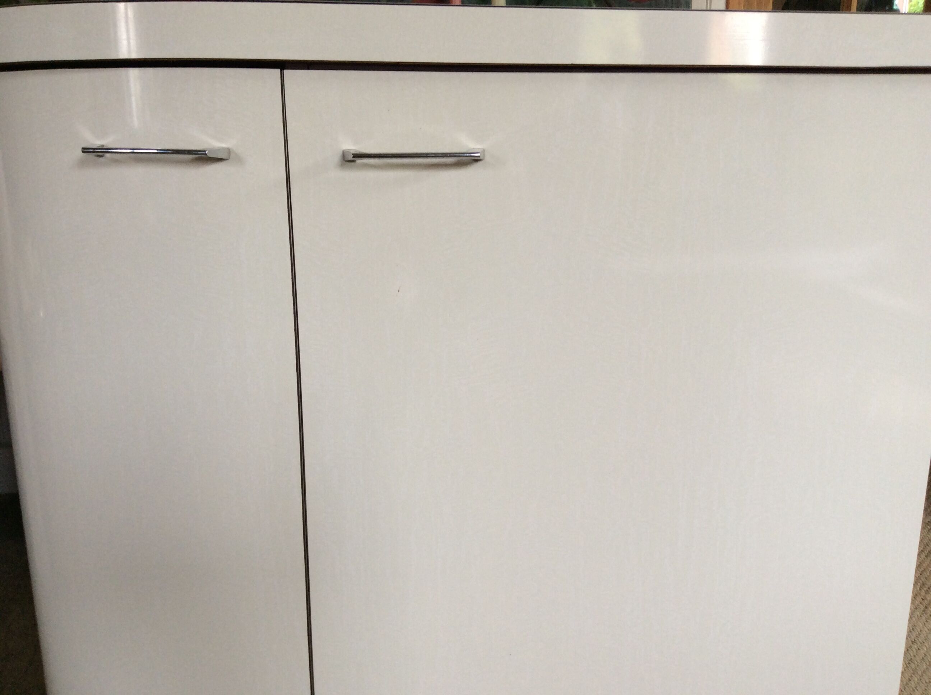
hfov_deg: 56.9
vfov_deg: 44.1
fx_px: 859
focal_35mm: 32
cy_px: 348
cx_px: 466
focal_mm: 3.3
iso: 50
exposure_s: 1/25
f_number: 2.4
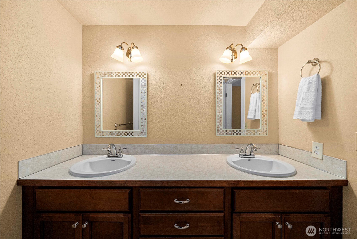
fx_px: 119
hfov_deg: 112.6
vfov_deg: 90.1
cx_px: 178
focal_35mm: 12
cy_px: 120
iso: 1000
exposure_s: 1/25
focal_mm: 12
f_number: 7.1
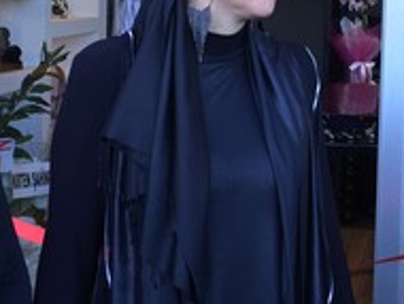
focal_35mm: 102
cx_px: 327
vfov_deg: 14.5
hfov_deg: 19.0
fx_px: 1192
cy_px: 77
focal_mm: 4.15
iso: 50
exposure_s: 1/100
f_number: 2.2
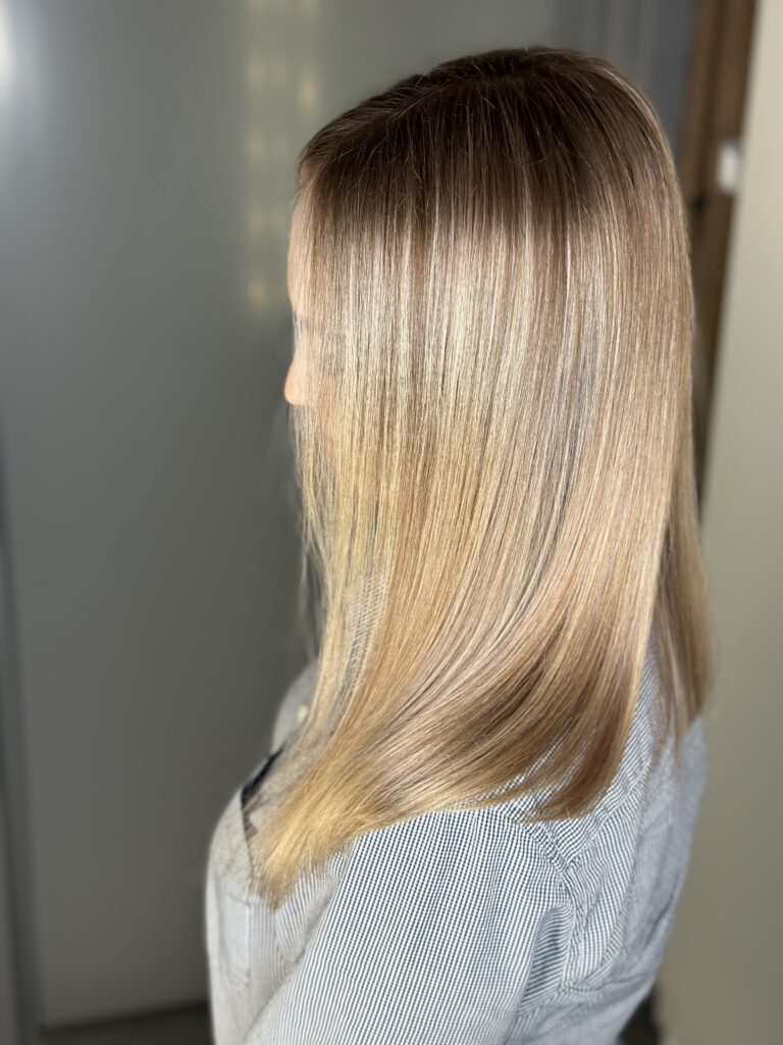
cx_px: 392
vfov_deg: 39.7
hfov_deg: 30.3
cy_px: 522
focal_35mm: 48
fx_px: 1448
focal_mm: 6.86
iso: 125
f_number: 1.78
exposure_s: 1/156
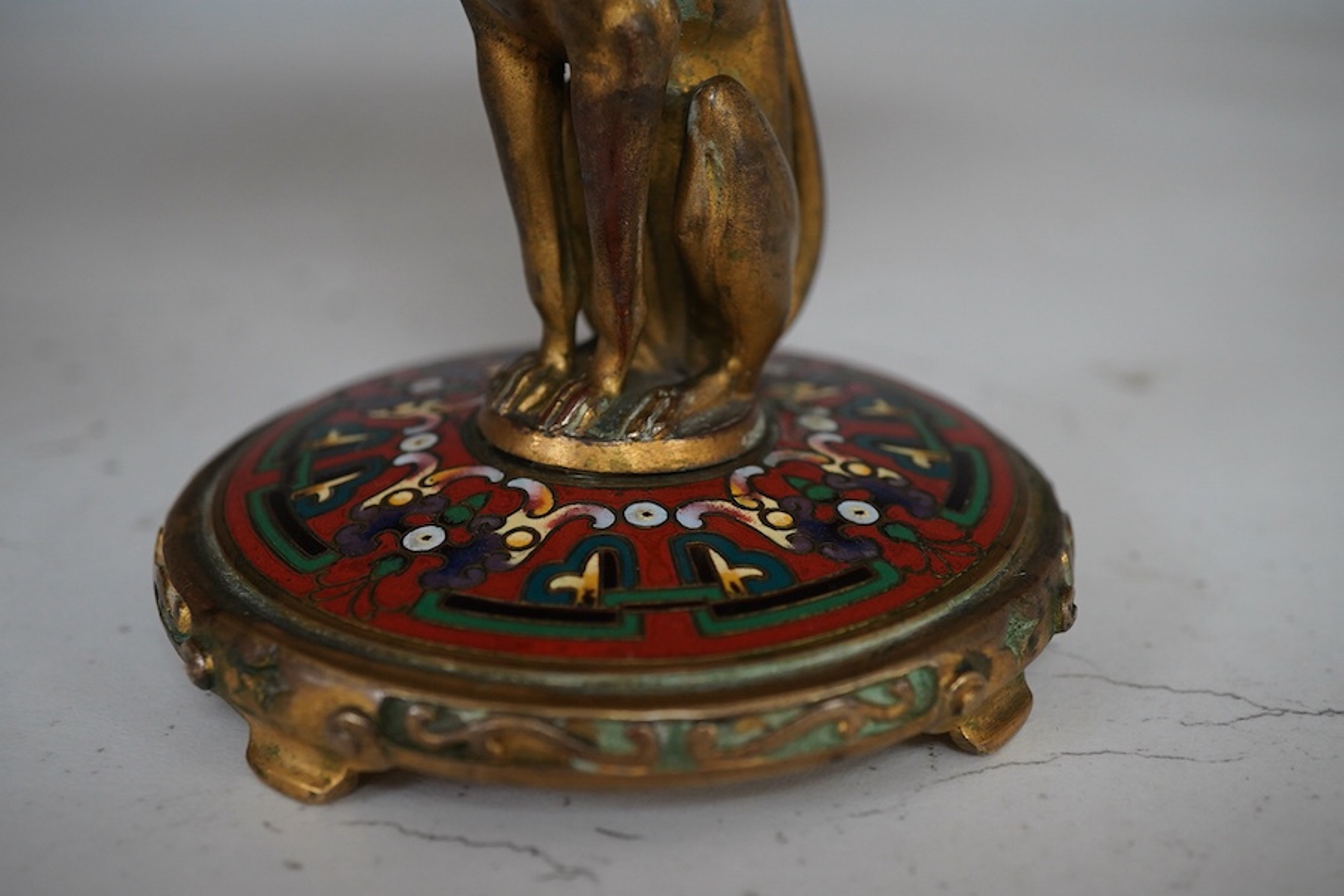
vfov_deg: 29.9
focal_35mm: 45
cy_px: 448
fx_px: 1680
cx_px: 672
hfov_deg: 43.6
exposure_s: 1/125
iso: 1250
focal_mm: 30
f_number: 8
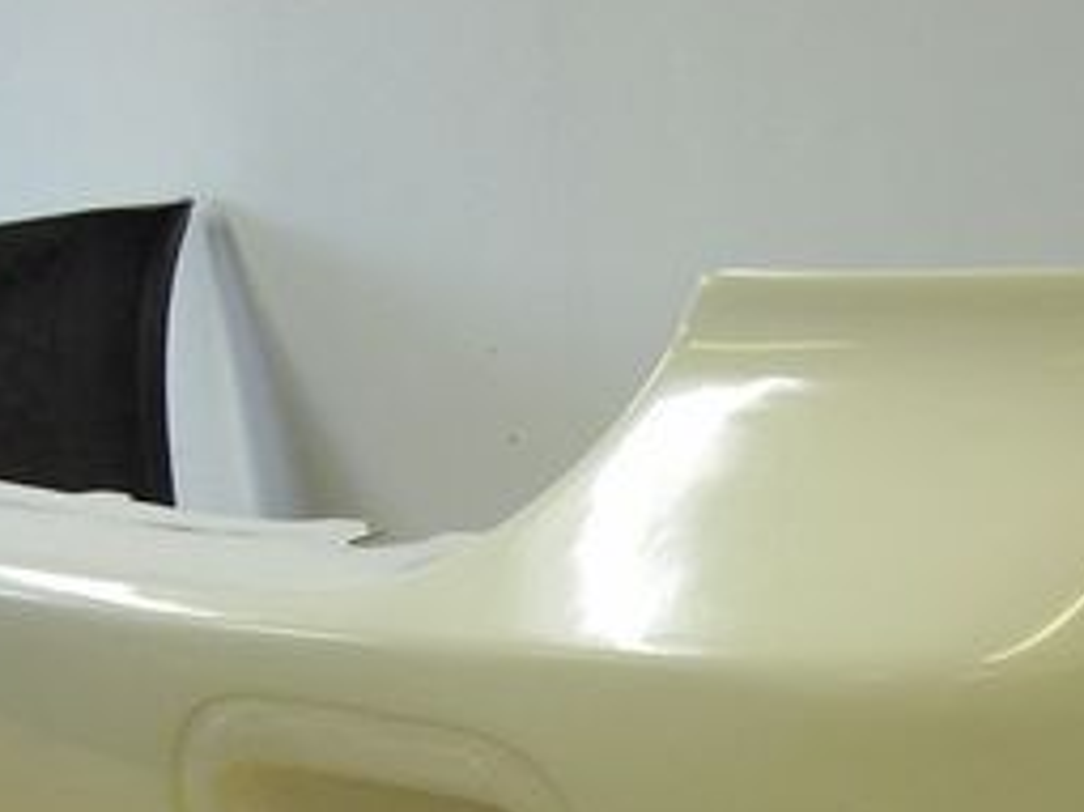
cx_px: 837
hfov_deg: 20.9
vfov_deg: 15.6
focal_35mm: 93
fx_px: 2911
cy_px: 829
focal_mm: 6.2
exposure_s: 1/60
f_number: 2.7
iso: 200
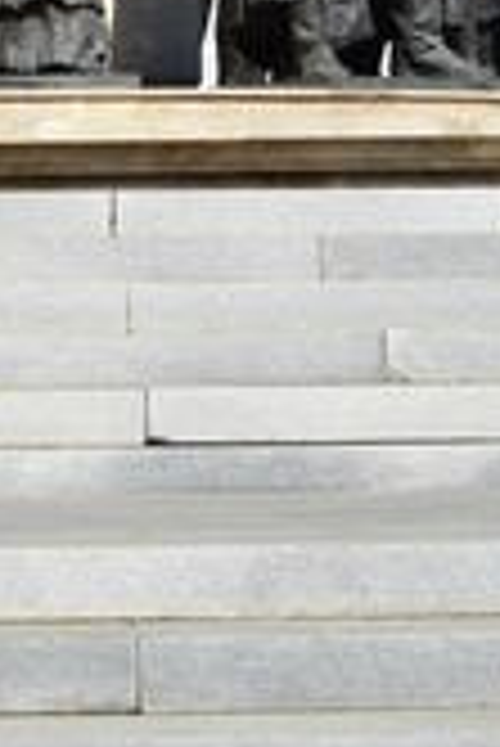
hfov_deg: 6.2
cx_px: 25
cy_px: -490
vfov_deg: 9.0
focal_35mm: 220
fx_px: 4573
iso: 100
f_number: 9
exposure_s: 1/250
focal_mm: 42
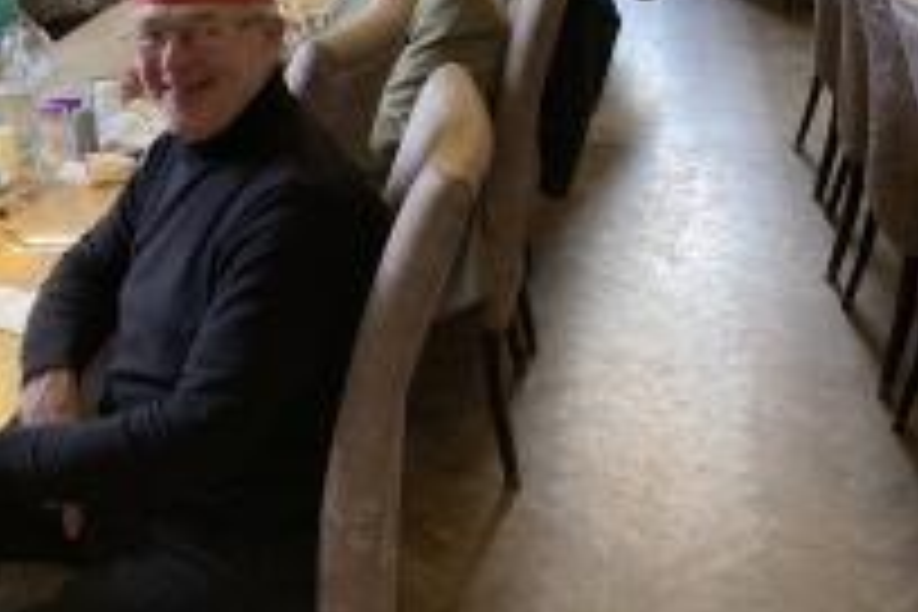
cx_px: 459
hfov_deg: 35.1
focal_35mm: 57
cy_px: 68
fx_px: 1453
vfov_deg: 23.2
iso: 320
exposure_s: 1/50
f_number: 1.8
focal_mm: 3.99
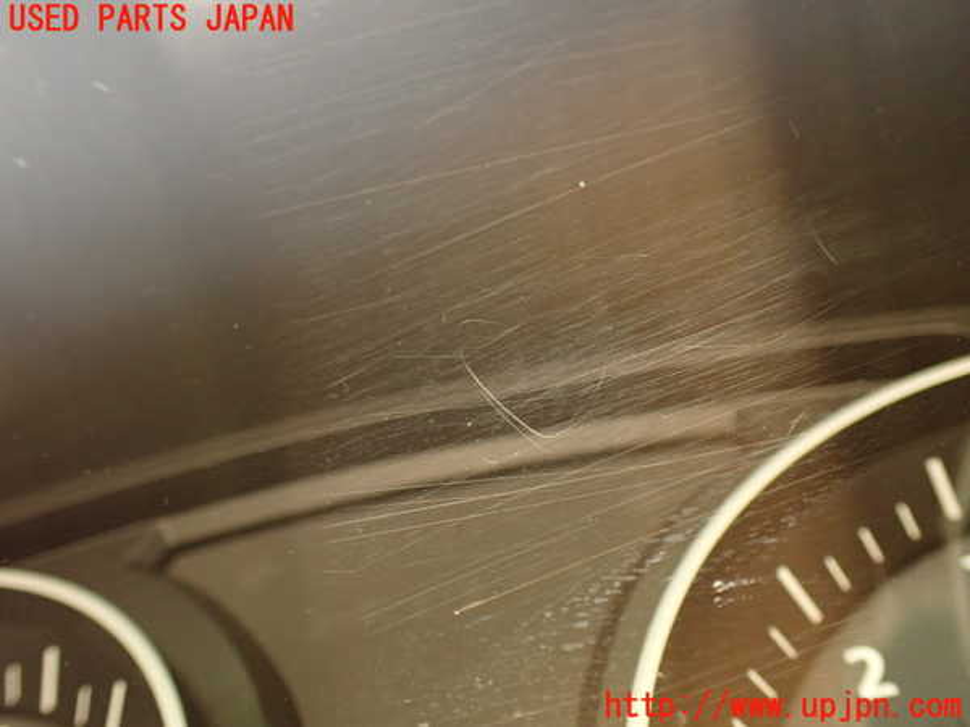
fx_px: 897
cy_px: 364
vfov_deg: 44.2
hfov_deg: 56.8
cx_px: 485
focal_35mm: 32
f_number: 2.4
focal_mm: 5.79
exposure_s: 1/30
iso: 500
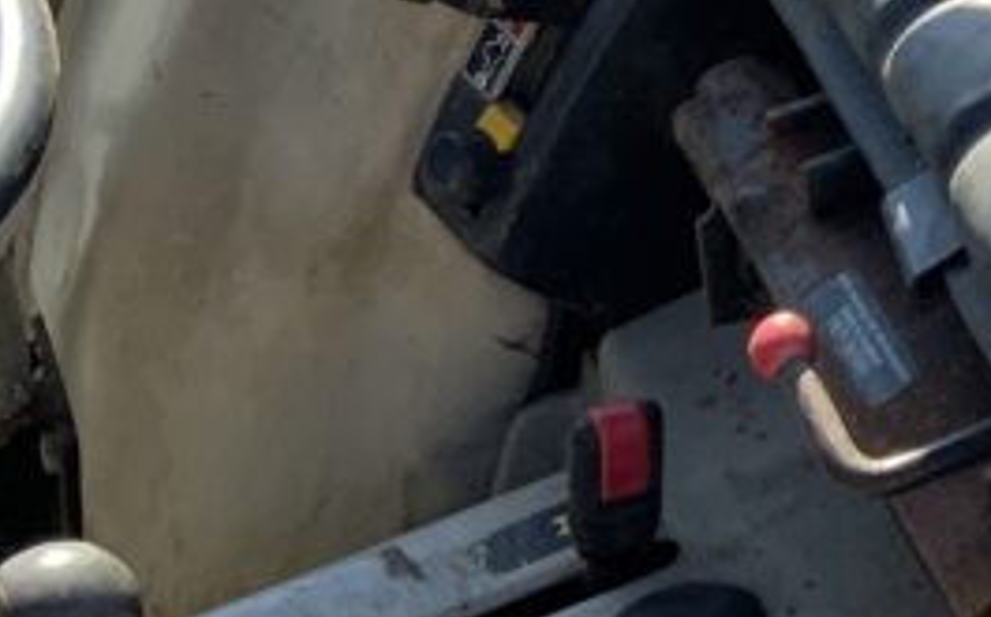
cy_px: -419
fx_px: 3211
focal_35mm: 119
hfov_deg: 15.6
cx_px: 1664
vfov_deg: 10.4
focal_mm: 3
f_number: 1.8
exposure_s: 1/461
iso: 16
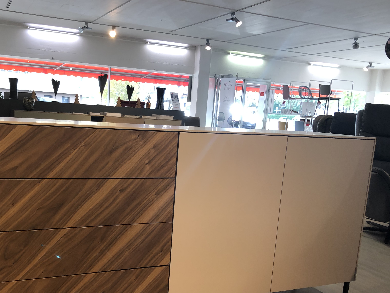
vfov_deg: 38.4
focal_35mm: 37
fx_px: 417
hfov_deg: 49.7
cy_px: 187
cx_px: 148
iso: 25
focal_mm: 3.99
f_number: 1.8
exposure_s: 1/33
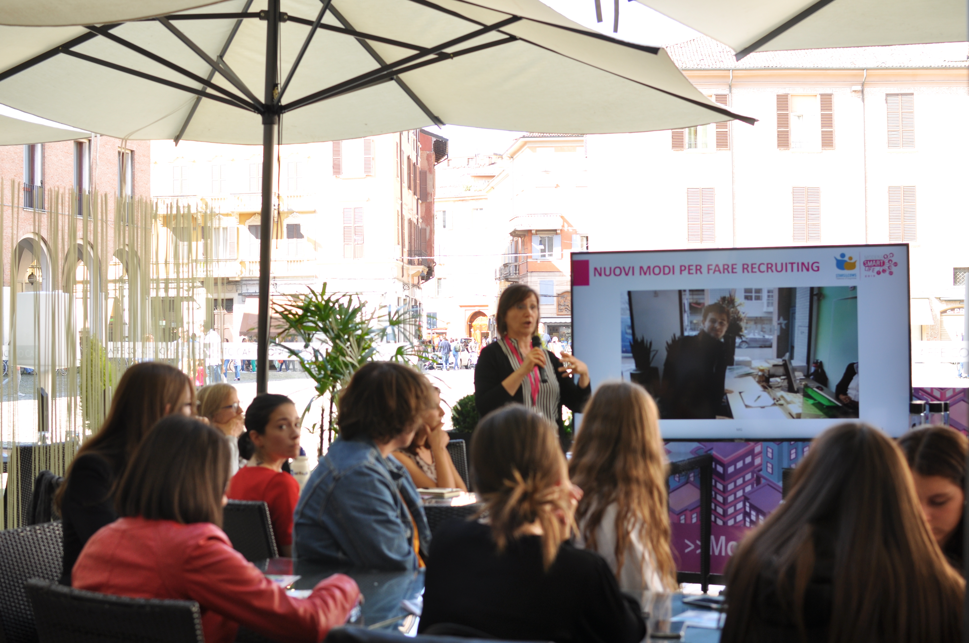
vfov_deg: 25.7
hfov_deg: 37.9
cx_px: 484
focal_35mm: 52
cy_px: 322
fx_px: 1411
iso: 200
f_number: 4
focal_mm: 35
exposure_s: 1/125
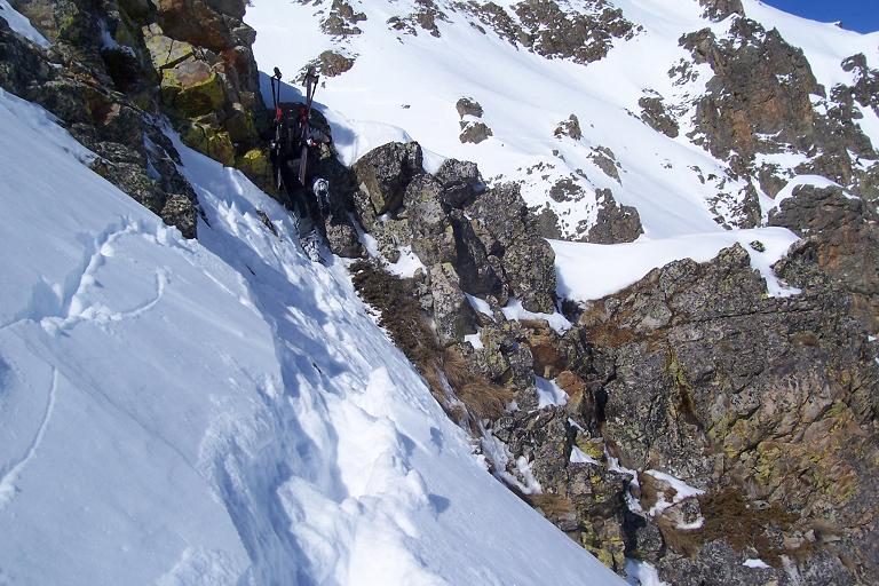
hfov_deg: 55.8
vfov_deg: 38.9
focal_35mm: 34
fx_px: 830
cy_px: 293
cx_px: 440
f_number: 5.6
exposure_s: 1/1500
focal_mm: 5.6
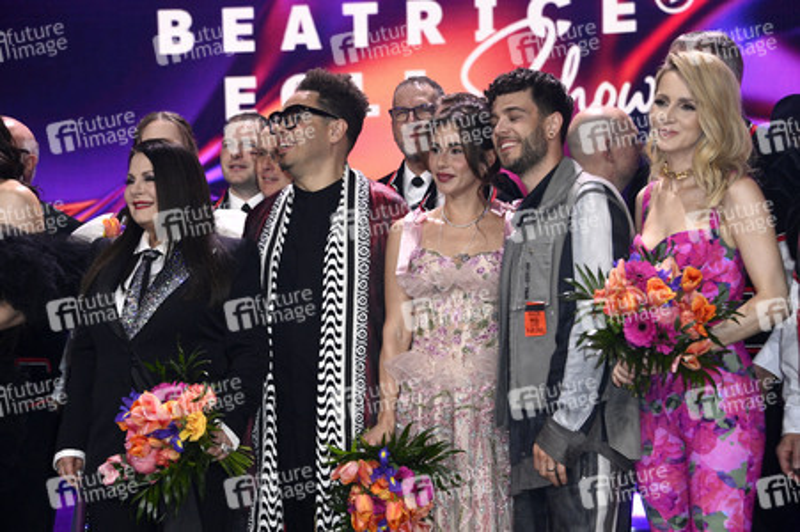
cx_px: 400
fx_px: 2332
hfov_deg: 19.5
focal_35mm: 105
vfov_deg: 13.0
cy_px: 266
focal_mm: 105
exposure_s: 1/200
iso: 4000
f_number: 6.3
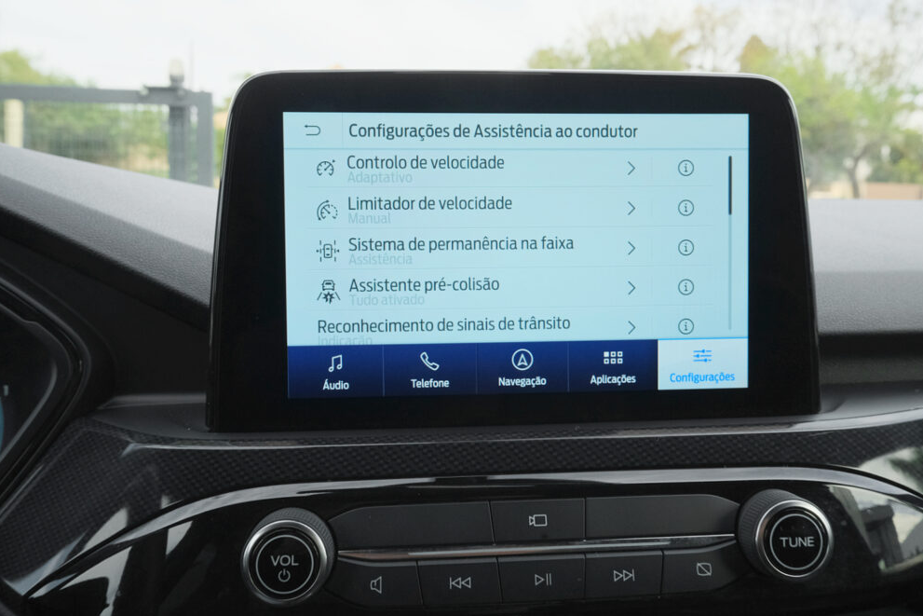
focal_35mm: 31
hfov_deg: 60.3
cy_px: 303
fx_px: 795
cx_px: 468
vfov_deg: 42.3
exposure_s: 1/320
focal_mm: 20.3
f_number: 9
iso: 2000
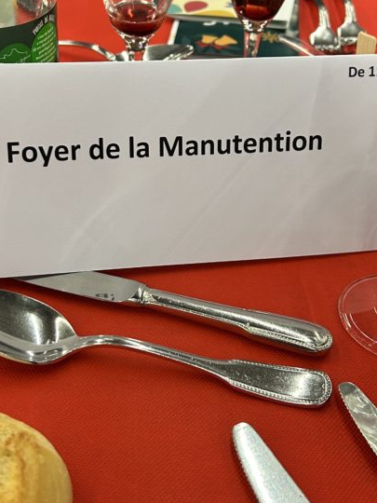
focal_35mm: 52
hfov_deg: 28.0
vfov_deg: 36.8
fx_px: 755
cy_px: 222
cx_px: 151
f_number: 1.5
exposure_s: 1/50
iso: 125
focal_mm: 5.7
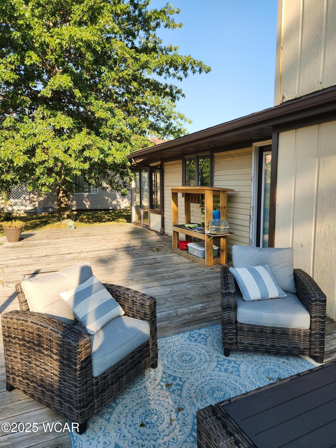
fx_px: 298
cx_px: 168
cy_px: 224
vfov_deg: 73.9
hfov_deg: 58.9
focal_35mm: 23
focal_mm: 5.4
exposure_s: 1/585
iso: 20
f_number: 1.8
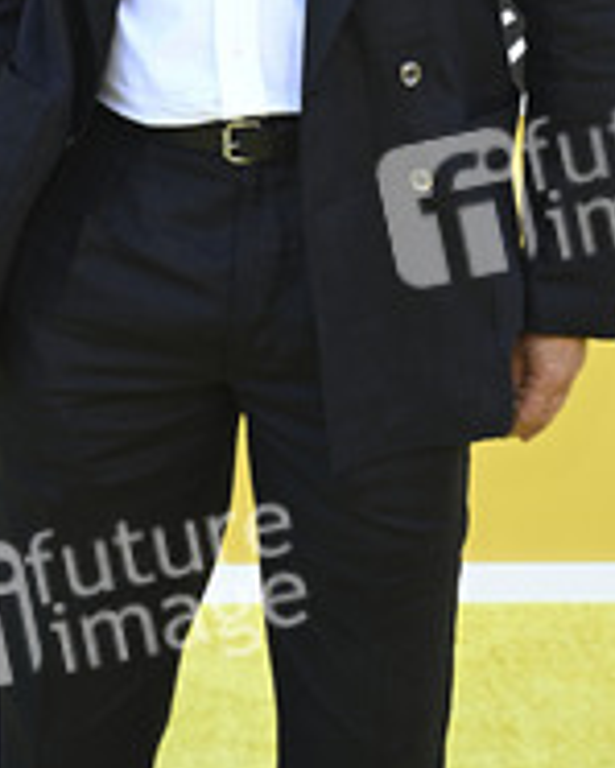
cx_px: 215
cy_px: -17
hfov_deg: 9.8
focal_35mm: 157
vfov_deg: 12.1
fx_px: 3569
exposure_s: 1/200
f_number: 7.1
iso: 640
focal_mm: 78
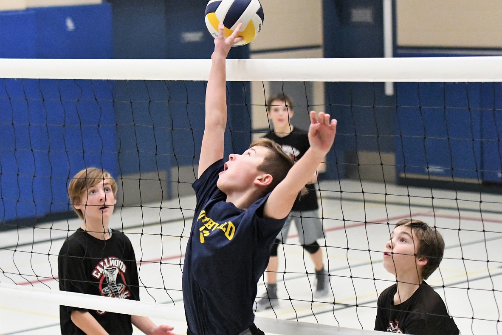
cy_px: 168
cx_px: 251
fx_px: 1464
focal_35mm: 105
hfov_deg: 19.5
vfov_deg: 13.0
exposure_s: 1/1000
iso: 11400
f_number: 2.8
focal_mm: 70
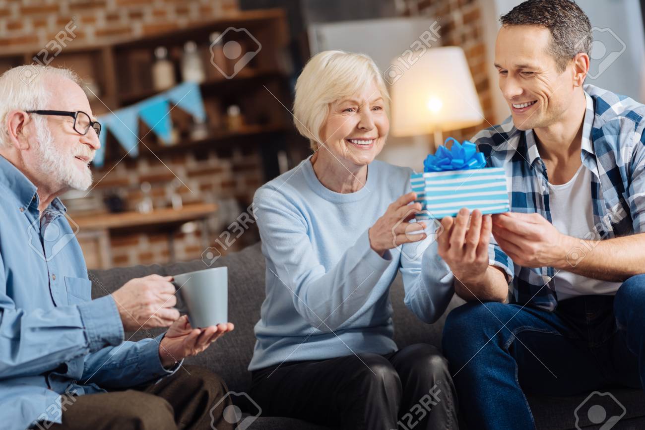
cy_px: 215
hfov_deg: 23.9
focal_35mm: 85
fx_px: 1523
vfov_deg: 16.1
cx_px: 322
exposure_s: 1/160
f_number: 2.5
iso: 250
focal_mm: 85
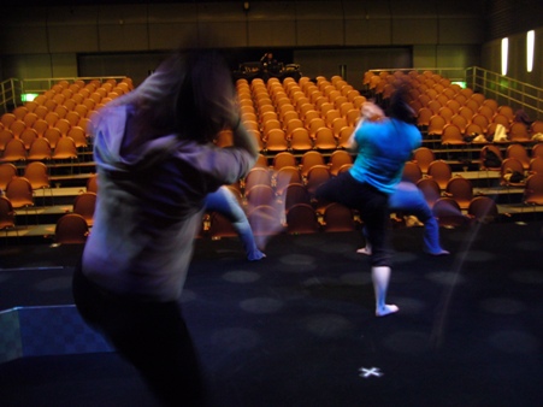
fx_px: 549
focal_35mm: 35
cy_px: 204
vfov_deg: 40.7
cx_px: 272
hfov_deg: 52.6
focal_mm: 5.8
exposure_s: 1/8
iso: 200
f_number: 2.8
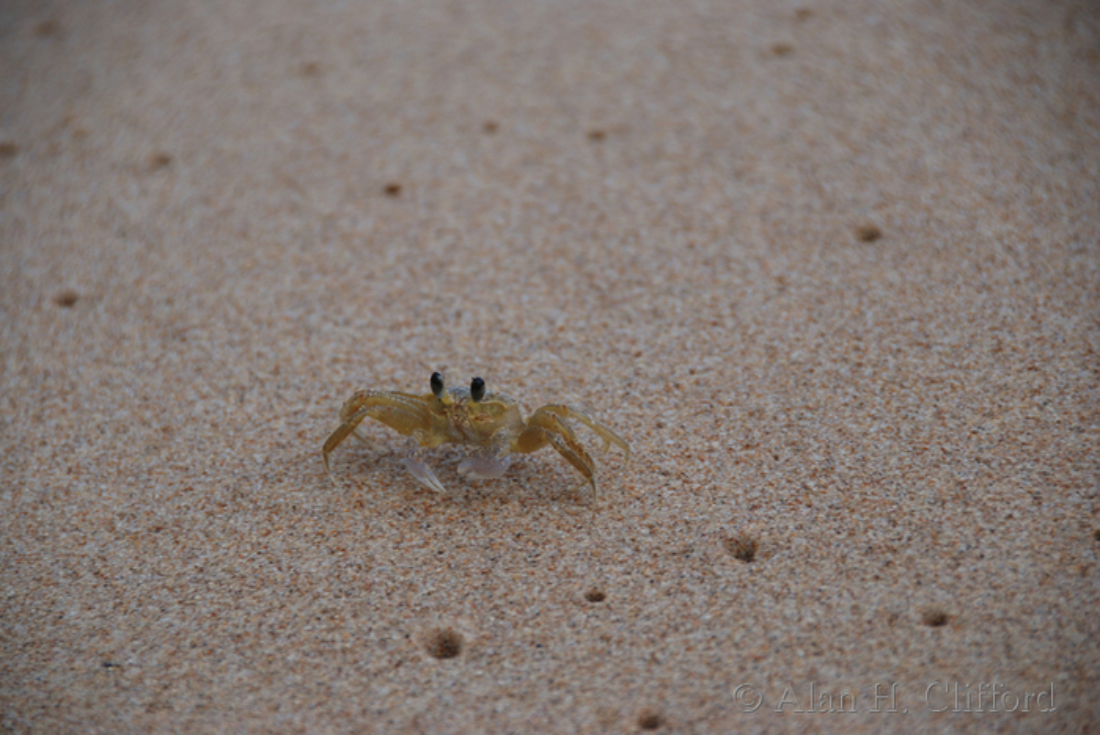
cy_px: 368
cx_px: 550
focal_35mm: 300
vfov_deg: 4.6
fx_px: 9174
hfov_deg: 6.9
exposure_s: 1/200
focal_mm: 200
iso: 100
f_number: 5.6
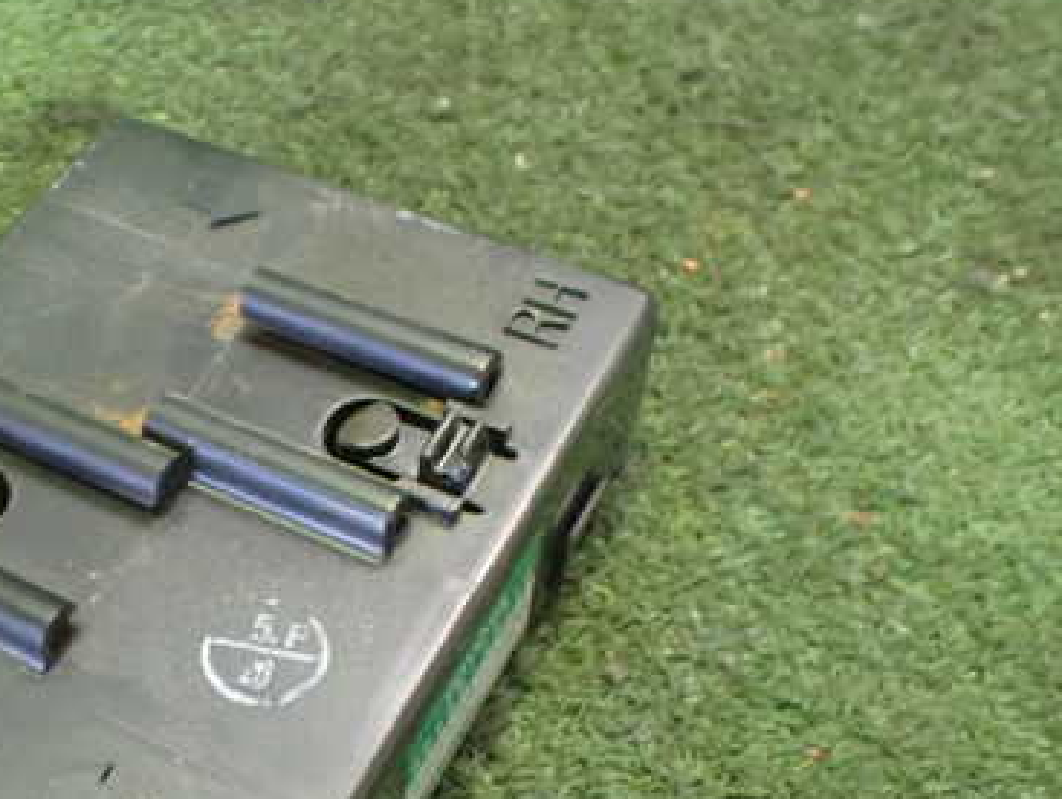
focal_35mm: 49
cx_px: 200
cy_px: 631
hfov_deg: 37.4
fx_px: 1505
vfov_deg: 29.1
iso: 1000
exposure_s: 1/30
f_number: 2.3
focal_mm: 5.4
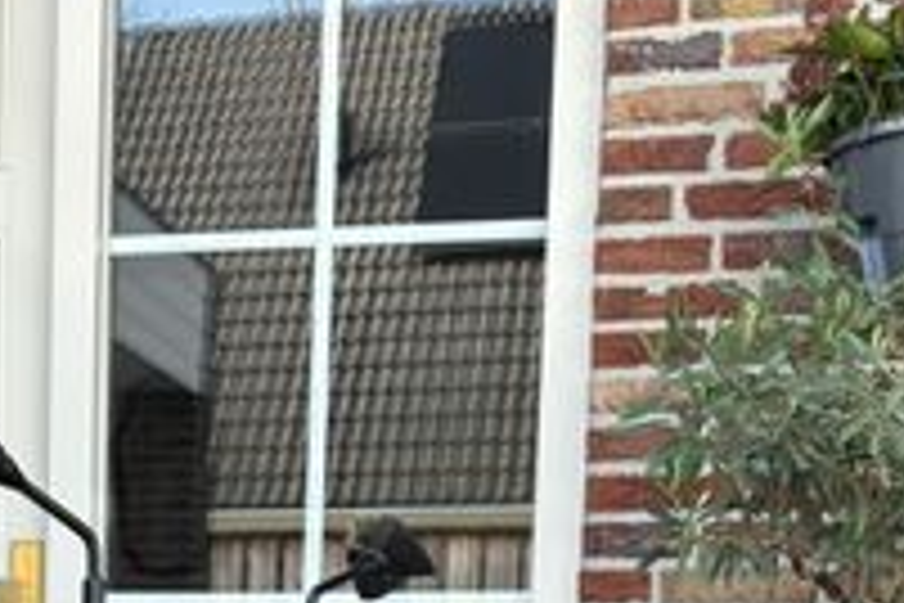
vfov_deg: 14.4
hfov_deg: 23.0
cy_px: 1017
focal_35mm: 86
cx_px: 72
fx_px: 2159
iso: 40
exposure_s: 1/157
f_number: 1.6
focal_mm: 5.96
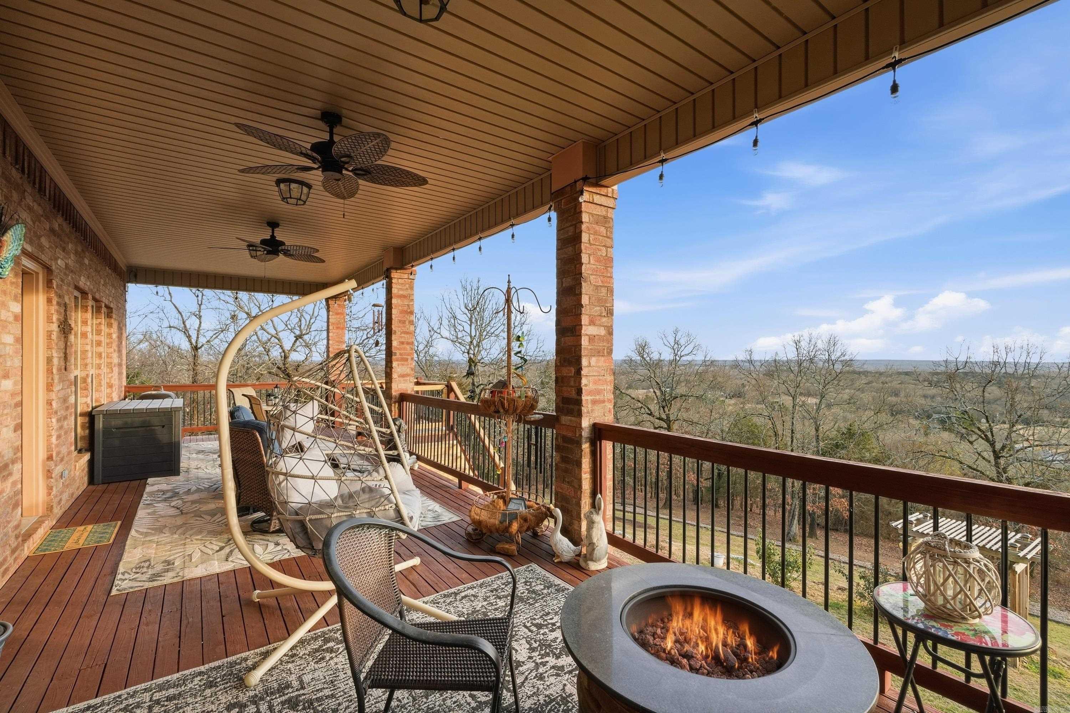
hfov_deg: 100.4
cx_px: 535
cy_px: 356
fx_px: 446
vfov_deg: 77.3
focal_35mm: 15
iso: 250
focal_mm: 10
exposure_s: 1/320
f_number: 9
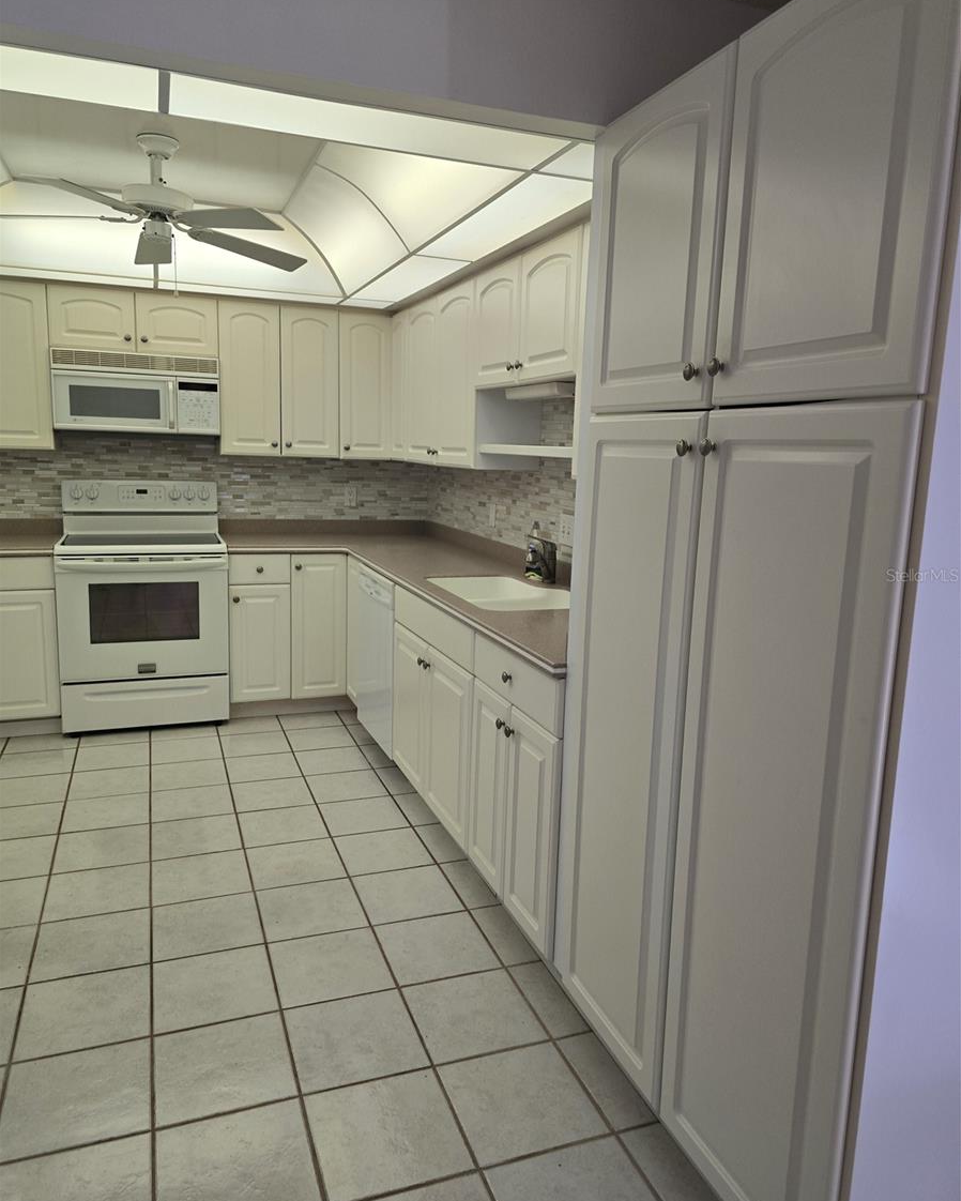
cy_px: 575
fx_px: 853
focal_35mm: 24
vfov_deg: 70.2
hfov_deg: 58.8
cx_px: 480
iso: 100
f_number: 1.7
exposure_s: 1/120
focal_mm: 6.3
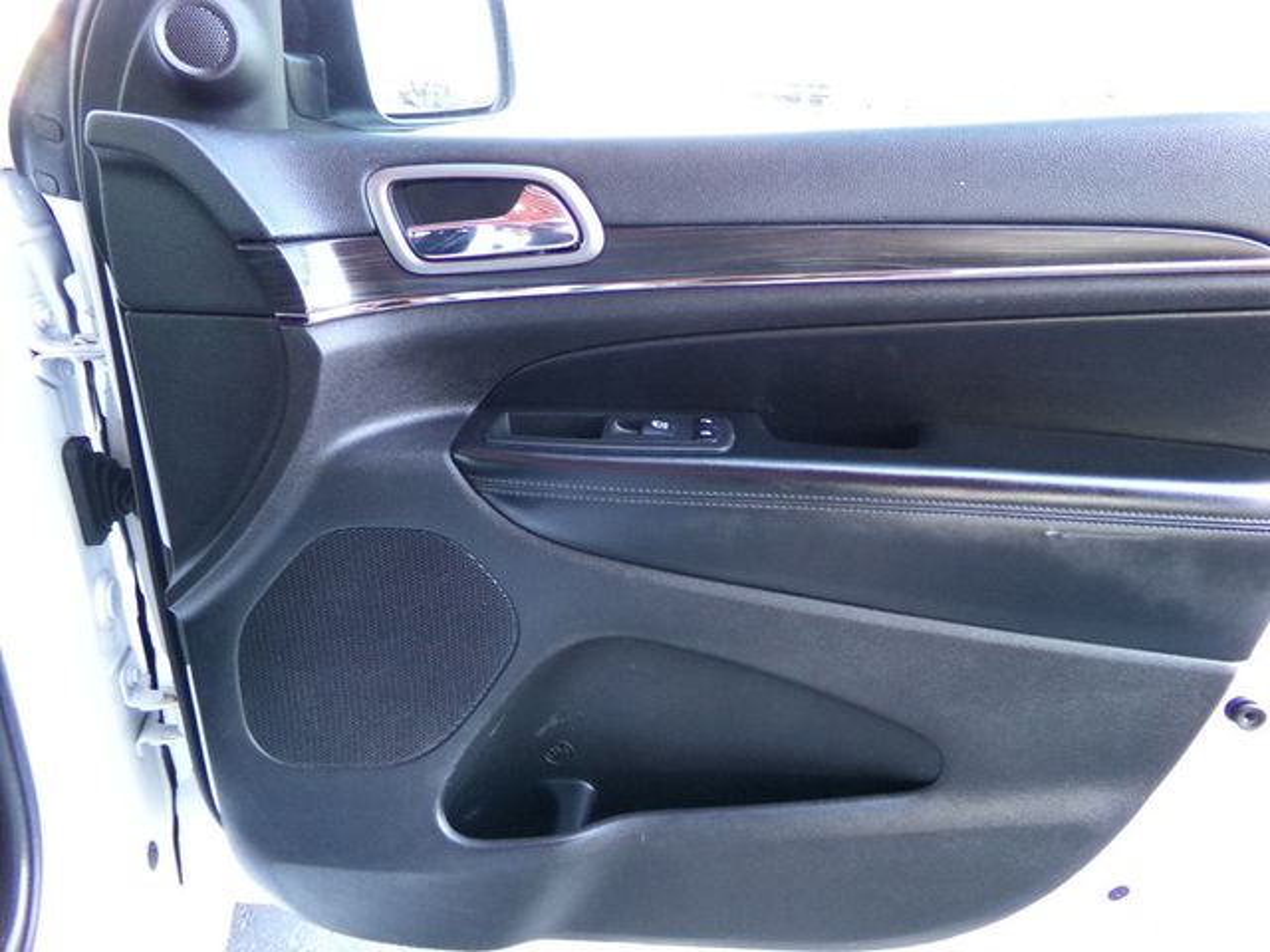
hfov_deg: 71.6
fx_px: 881
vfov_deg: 56.8
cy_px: 476
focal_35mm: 24
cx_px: 635
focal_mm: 4.3
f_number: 3.7
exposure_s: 1/60
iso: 659
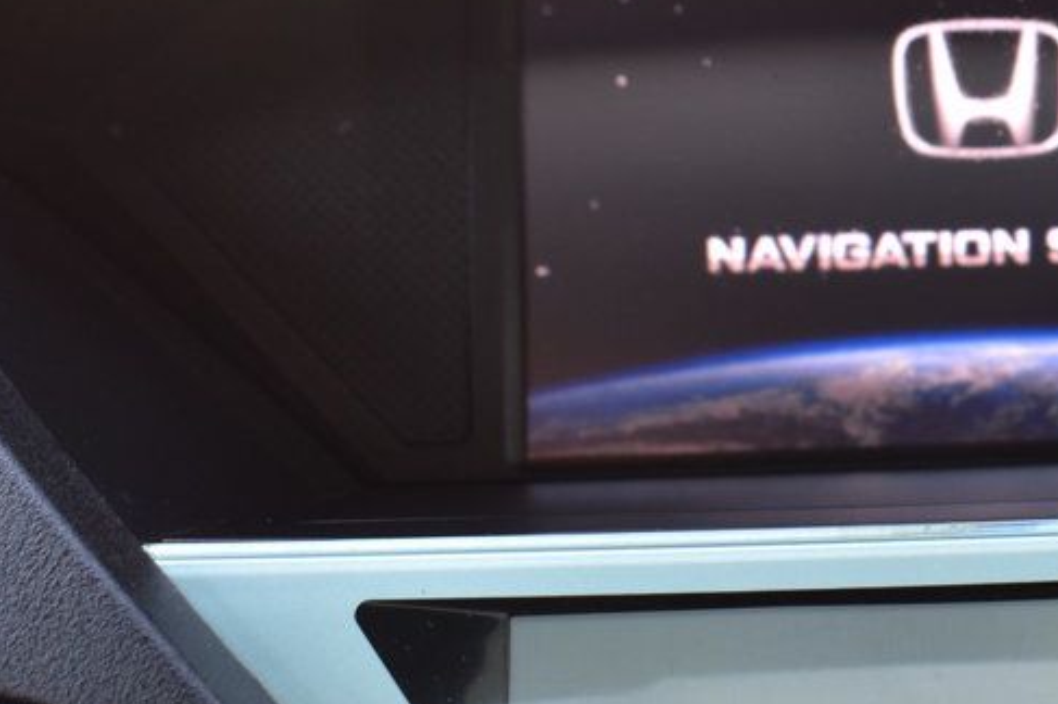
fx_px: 2408
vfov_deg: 16.6
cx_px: 1021
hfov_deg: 23.9
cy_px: 228
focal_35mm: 82
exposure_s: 1/15
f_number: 6.3
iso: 400
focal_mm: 26
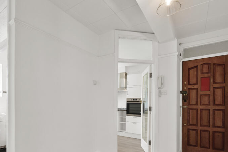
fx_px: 133
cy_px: 103
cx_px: 100
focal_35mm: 21
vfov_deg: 57.9
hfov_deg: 80.9
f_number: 16
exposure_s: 1.6
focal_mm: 14
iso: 200
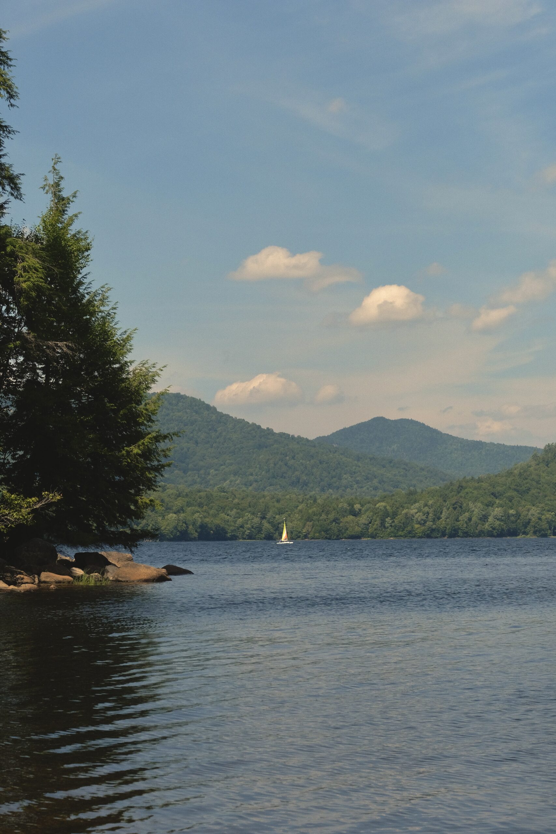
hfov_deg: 18.2
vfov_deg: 27.0
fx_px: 1737
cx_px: 278
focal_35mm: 75
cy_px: 417
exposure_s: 1/1900
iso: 800
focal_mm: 50
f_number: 8
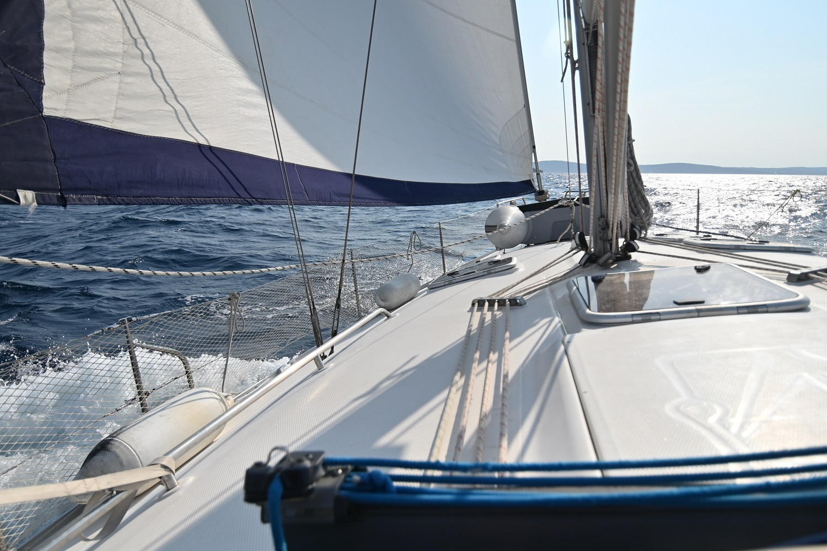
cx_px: 414
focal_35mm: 21
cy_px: 276
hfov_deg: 81.2
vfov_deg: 59.5
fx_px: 482
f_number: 4
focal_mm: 14
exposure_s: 1/8000
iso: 250
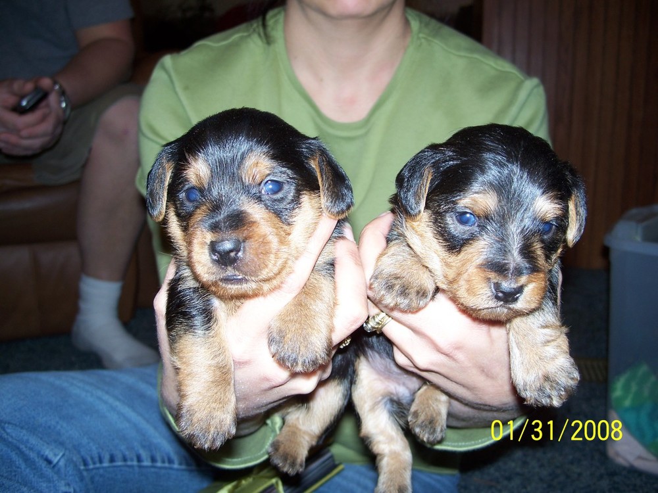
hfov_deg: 50.1
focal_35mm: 37
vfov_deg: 38.7
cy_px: 246
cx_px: 329
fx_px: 703
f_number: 2.8
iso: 80
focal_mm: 7.8
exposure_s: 1/60
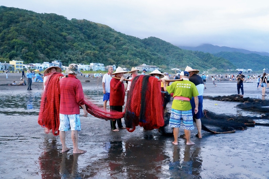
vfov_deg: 37.9
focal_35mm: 35
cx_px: 134
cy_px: 90
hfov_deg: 54.4
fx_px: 262
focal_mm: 35
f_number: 9
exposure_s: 1/2500
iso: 6400
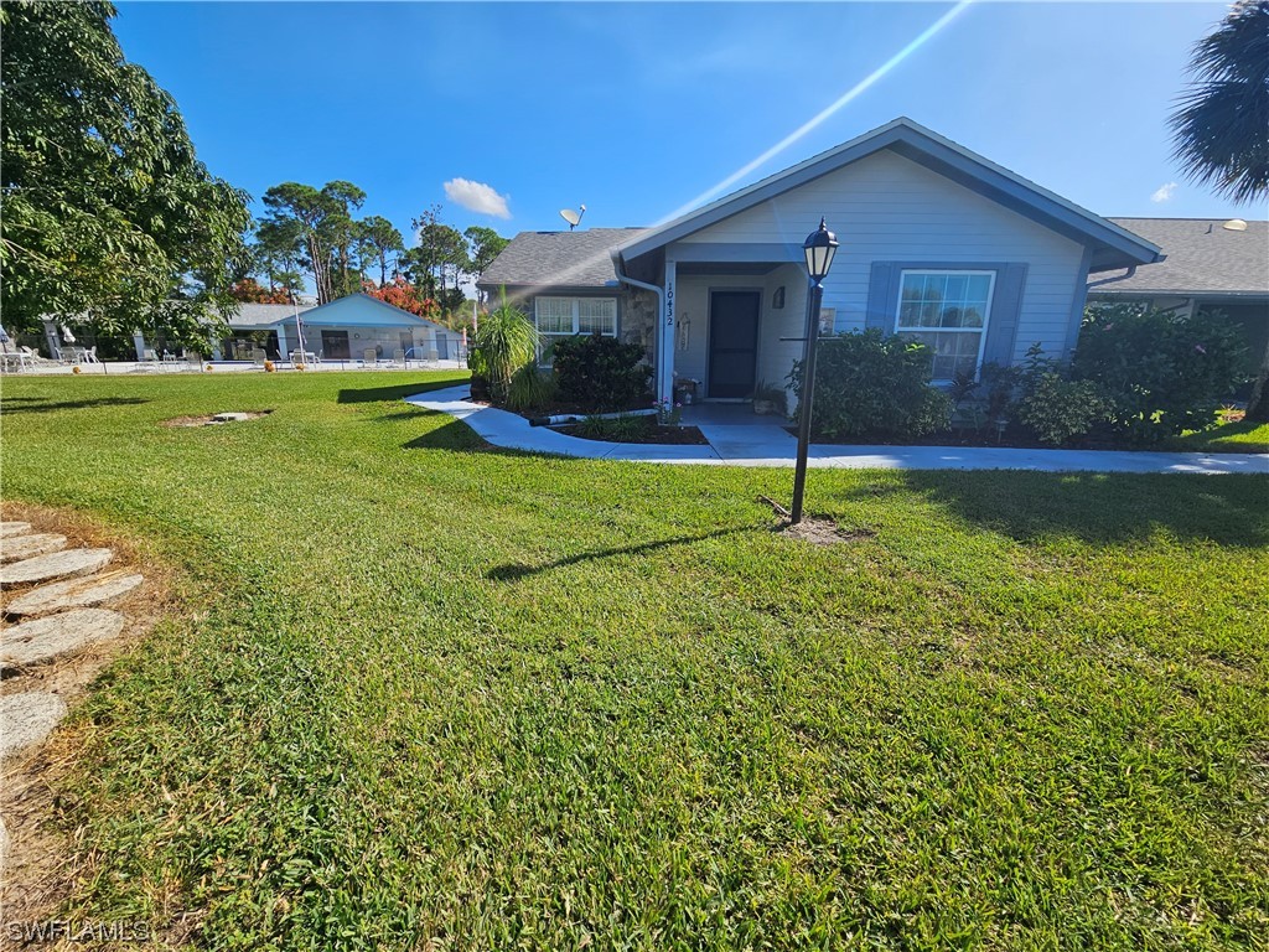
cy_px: 476
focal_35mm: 13
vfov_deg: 89.9
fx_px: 477
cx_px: 634
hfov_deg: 106.2
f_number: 2.2
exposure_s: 1/2314
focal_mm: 2.2
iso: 50
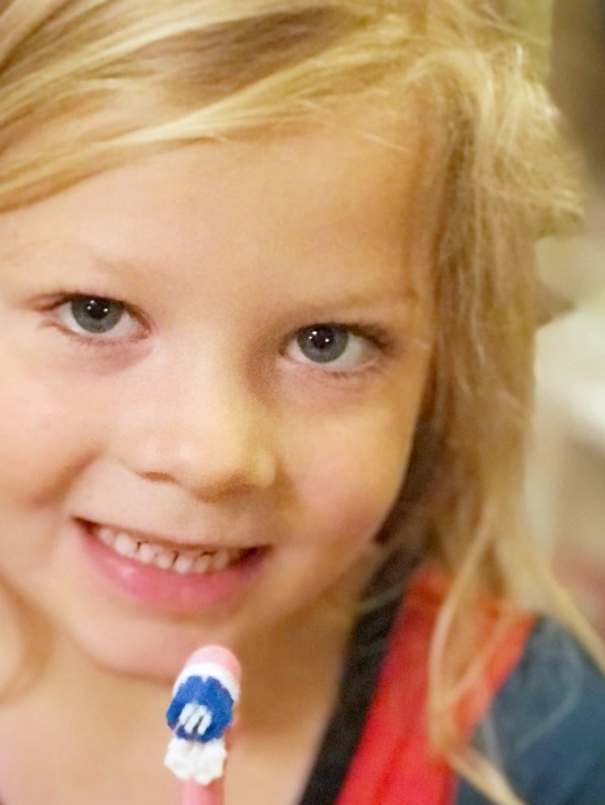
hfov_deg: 14.9
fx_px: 2305
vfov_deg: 19.6
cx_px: 203
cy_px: 675
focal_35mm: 99
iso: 1250
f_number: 2.8
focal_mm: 6.6
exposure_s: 1/60
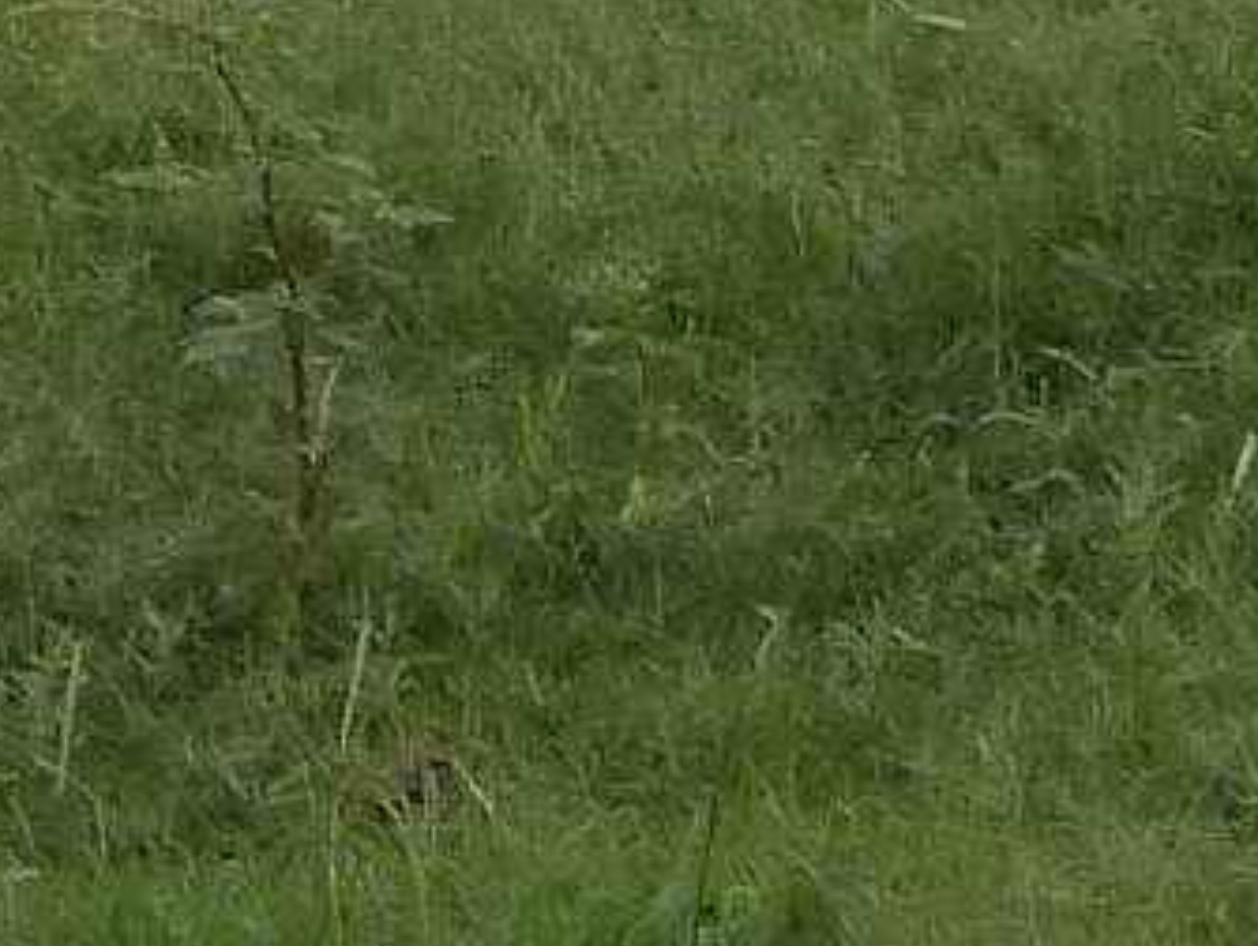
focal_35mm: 313
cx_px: -1649
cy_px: -2117
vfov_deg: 4.5
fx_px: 11387
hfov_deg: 6.1
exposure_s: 1/250
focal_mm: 7.3
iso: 160
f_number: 5.6
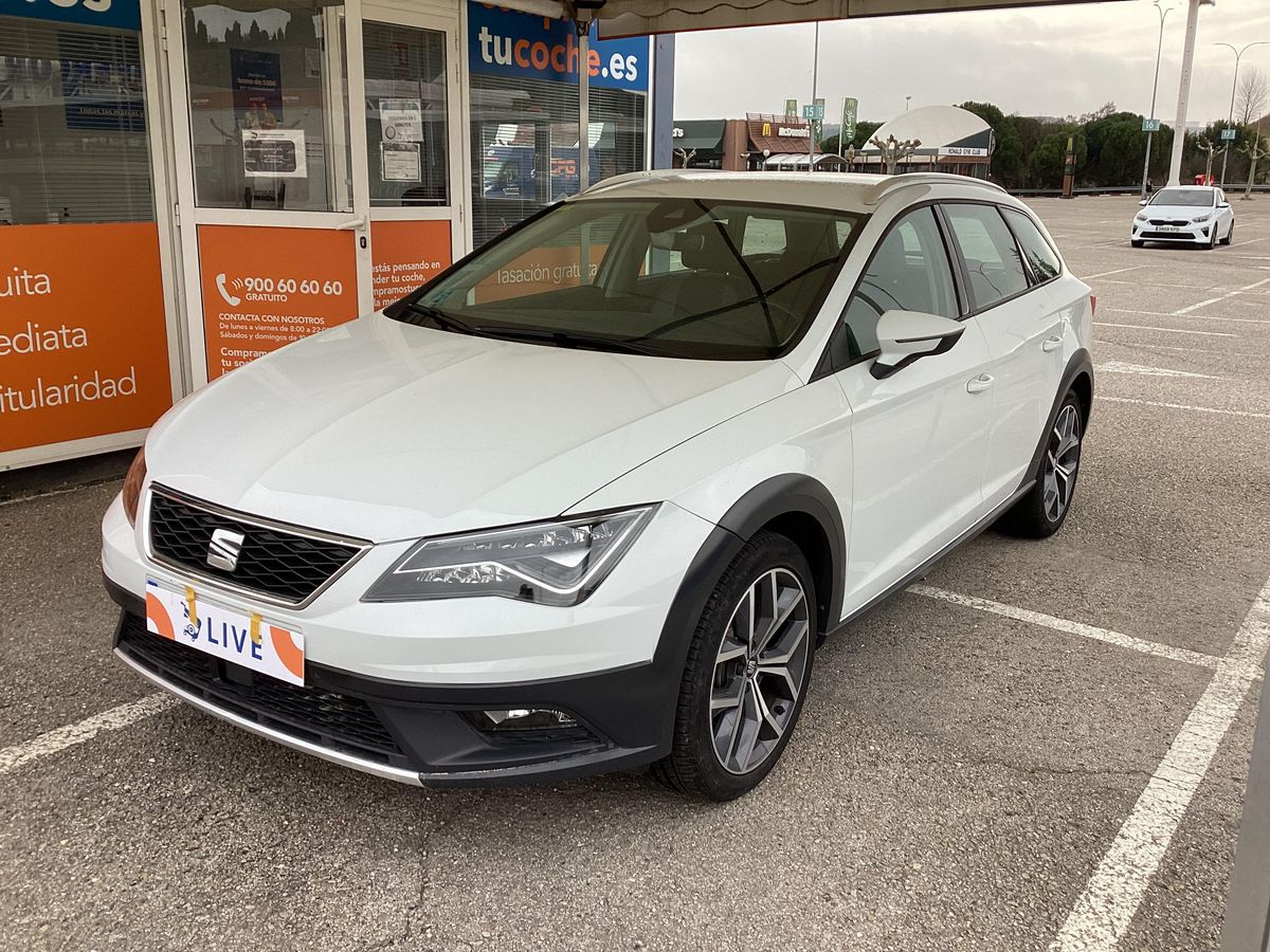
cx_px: 635
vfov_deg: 45.4
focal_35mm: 31
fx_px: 1137
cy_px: 476
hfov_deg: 58.4
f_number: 2.4
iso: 25
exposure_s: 1/110
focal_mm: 3.3
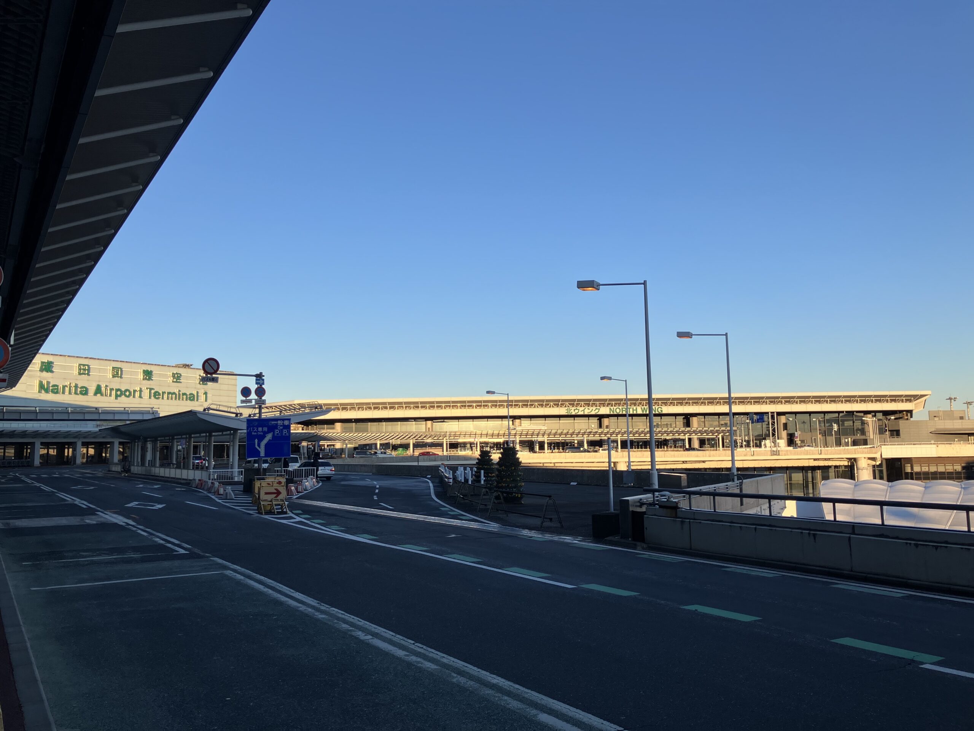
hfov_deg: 63.4
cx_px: 487
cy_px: 366
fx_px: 788
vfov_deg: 49.7
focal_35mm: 28
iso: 32
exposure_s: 1/991
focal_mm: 3.99
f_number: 1.8
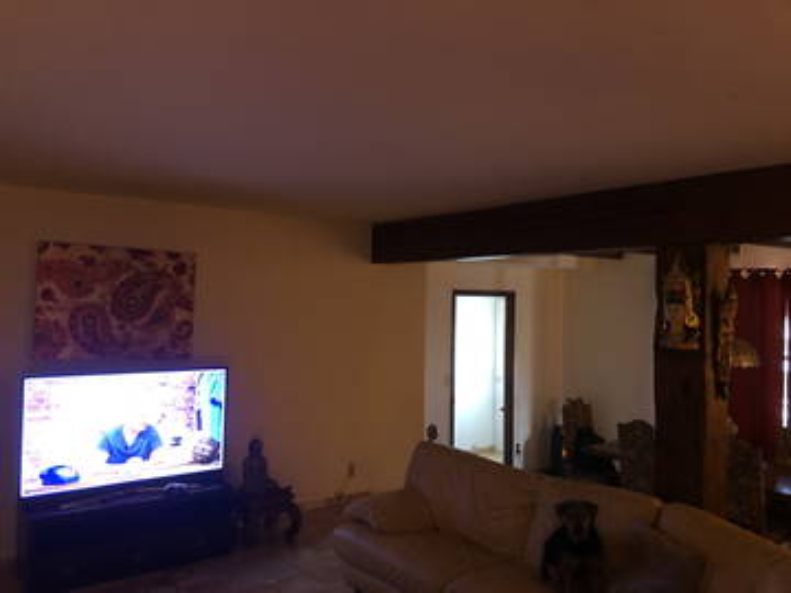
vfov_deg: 49.7
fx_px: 640
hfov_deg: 63.4
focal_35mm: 28
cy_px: 296
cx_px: 396
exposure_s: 1/6
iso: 100
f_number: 1.8
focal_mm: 3.99
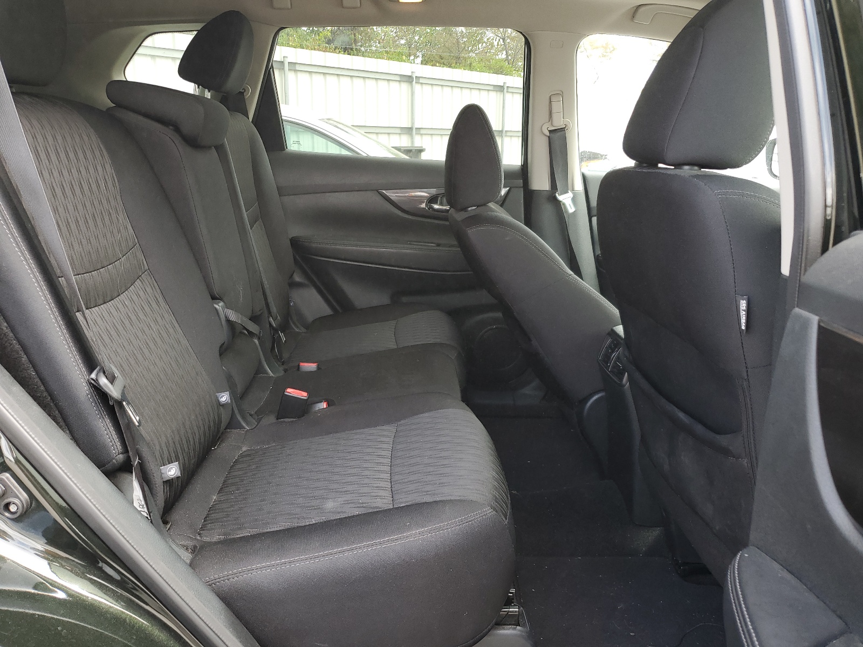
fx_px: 648
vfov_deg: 53.1
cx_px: 432
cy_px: 324
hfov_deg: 67.3
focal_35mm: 26
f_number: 1.5
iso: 50
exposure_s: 1/125
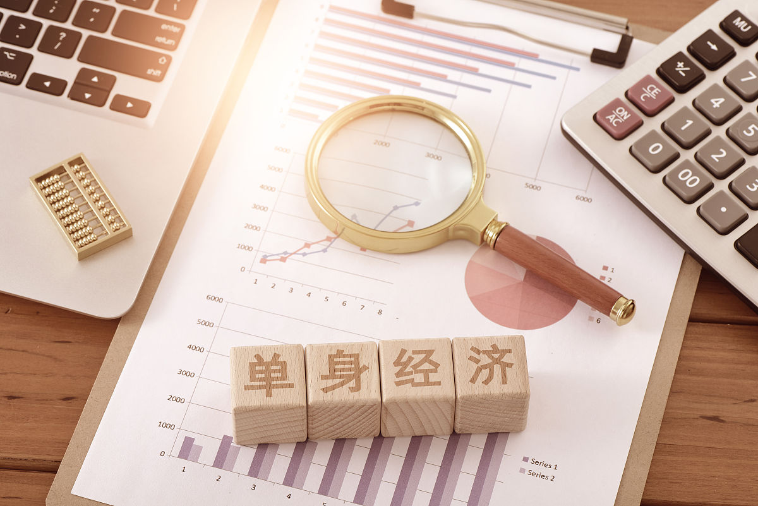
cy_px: 253
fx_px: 2212
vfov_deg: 13.1
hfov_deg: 19.4
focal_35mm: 105
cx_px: 379
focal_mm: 105
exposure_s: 1/160
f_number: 11
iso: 160
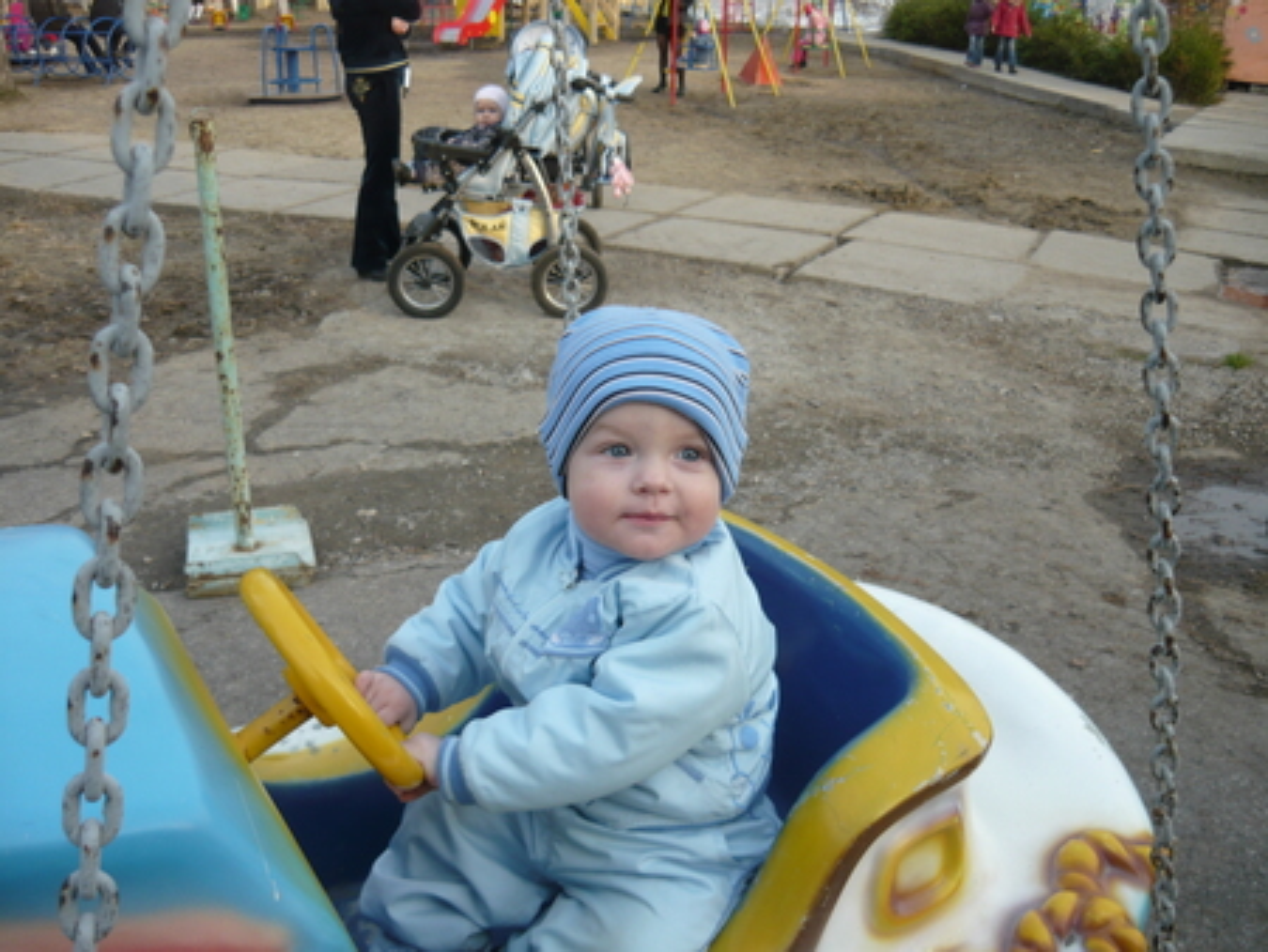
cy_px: 476
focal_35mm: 33
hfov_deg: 55.3
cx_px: 634
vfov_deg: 43.0
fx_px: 1209
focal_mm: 5.5
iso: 100
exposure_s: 1/160
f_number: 2.8
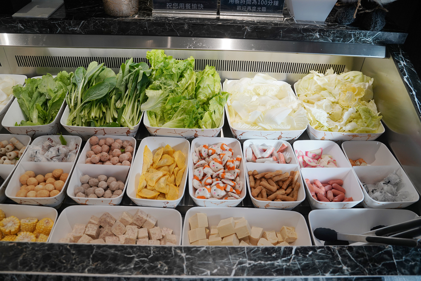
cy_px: 140
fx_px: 327
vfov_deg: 46.4
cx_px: 210
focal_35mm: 28
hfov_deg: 65.5
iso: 500
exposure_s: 1/160
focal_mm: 28
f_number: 4
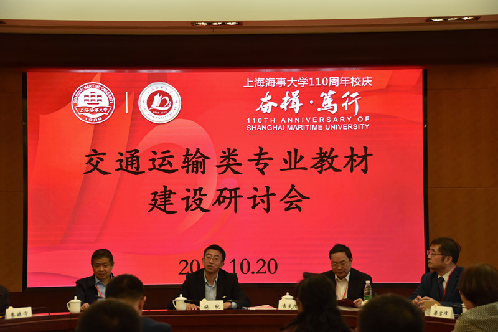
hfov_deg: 21.9
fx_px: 1286
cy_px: 166
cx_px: 249
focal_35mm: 93
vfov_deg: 14.7
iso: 800
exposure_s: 1/80
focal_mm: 62
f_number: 4.8
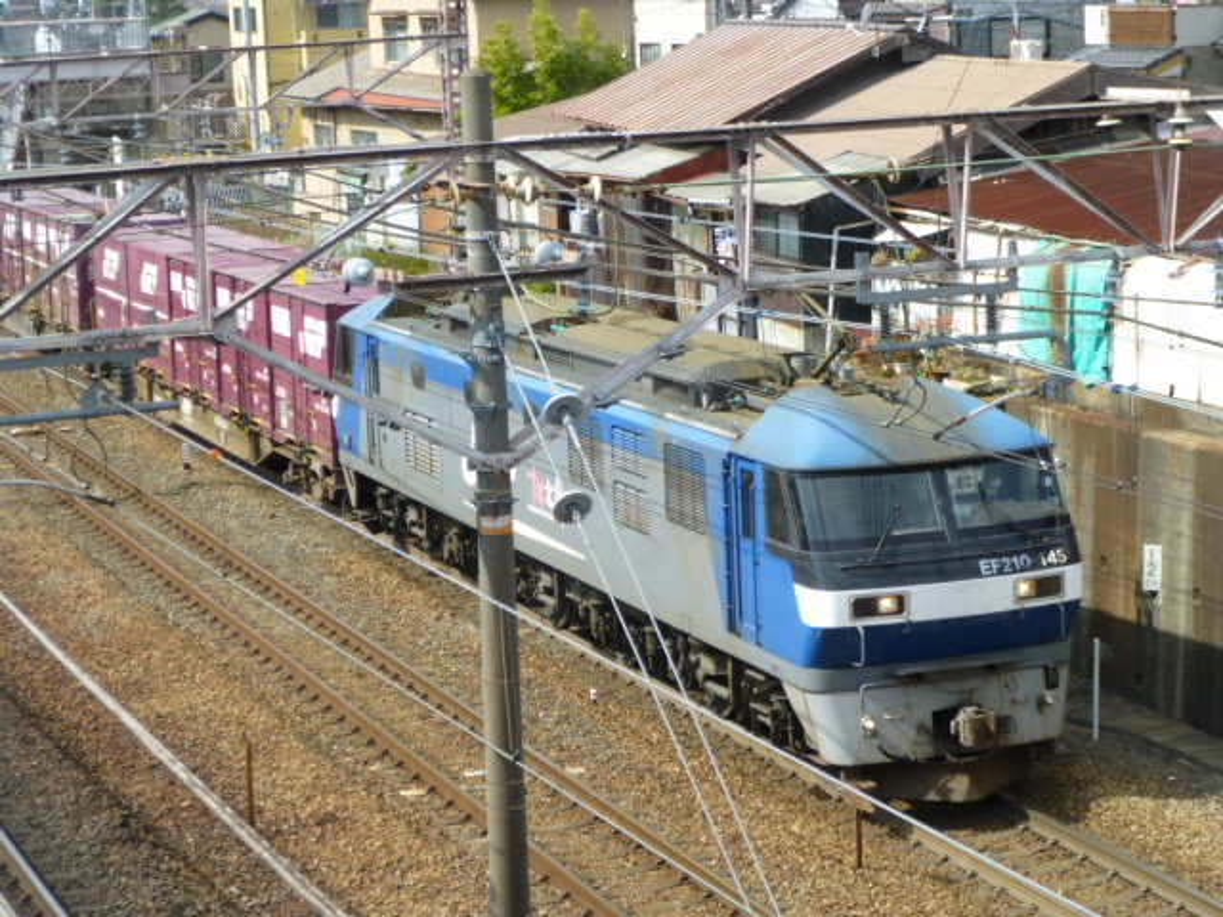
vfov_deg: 17.2
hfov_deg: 22.8
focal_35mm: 86
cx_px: 612
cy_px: 458
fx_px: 3038
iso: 100
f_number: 5
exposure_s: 1/320
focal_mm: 15.3
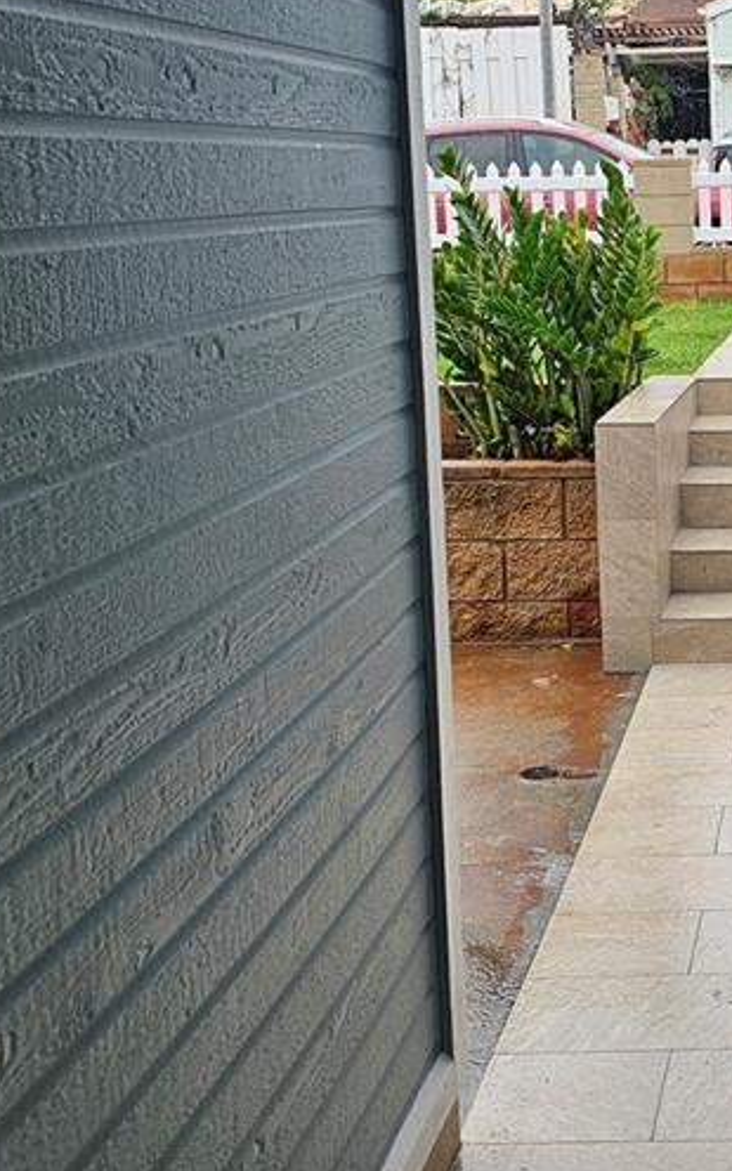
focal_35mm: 59
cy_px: 406
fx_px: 1883
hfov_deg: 20.9
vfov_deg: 34.3
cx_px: 805
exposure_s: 1/359
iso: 40
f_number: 1.7
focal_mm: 6.3
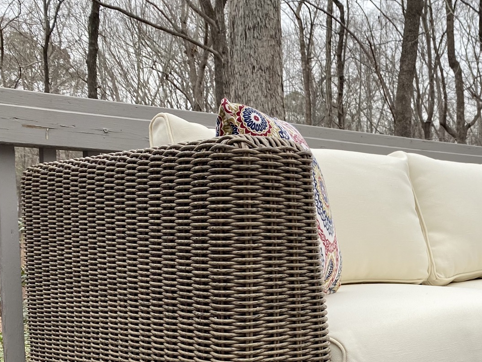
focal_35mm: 49
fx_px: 682
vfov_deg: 28.9
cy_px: 300
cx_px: 413
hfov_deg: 37.0
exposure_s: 1/522
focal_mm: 4.25
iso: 32
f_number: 1.8
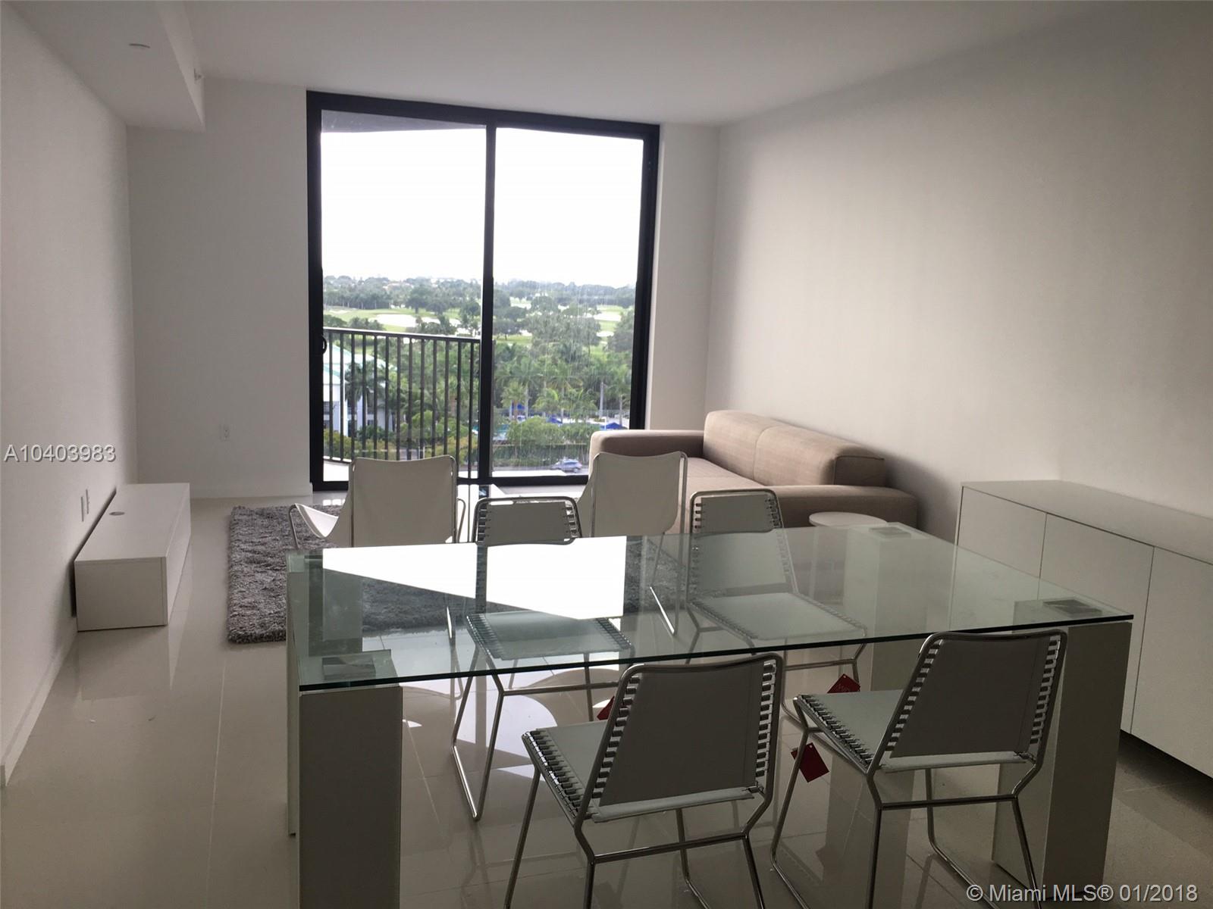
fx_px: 1016
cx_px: 606
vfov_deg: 48.2
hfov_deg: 61.7
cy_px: 454
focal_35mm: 29
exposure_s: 1/50
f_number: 2.2
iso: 32
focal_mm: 4.15
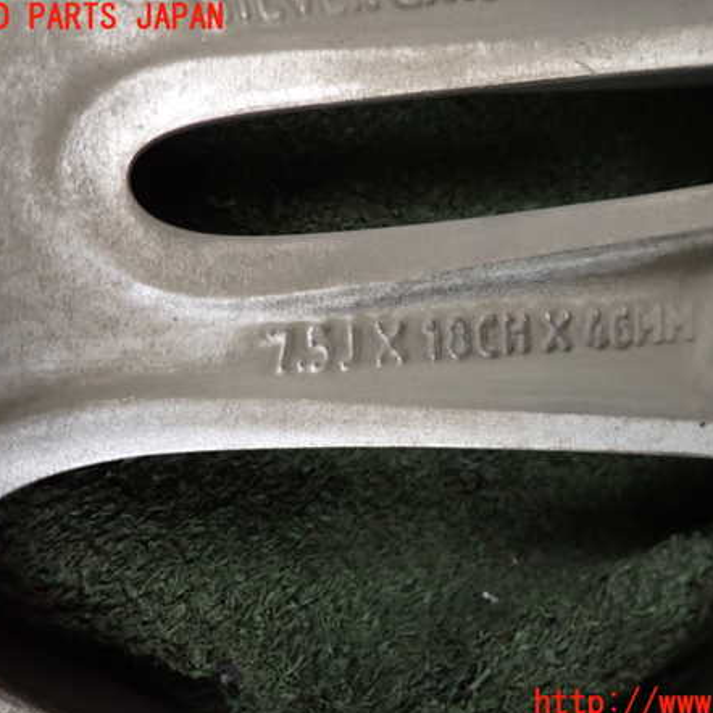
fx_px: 699
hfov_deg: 53.8
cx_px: 415
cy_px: 361
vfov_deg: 54.0
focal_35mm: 30
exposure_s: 1/15
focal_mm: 4.5
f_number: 2
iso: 800
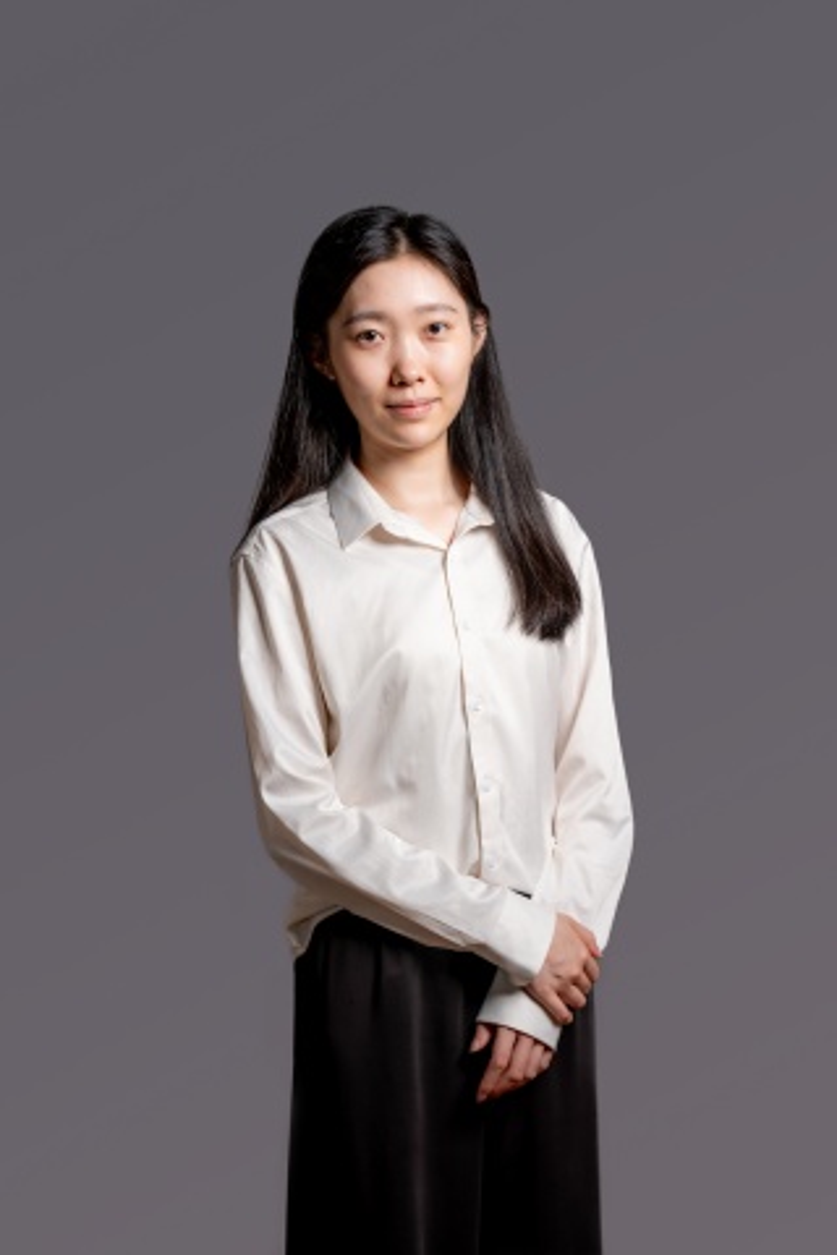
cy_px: 628
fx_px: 2964
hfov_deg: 16.1
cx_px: 418
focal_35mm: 85
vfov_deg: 23.9
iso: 50
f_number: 2.8
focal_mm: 85
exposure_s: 1/125
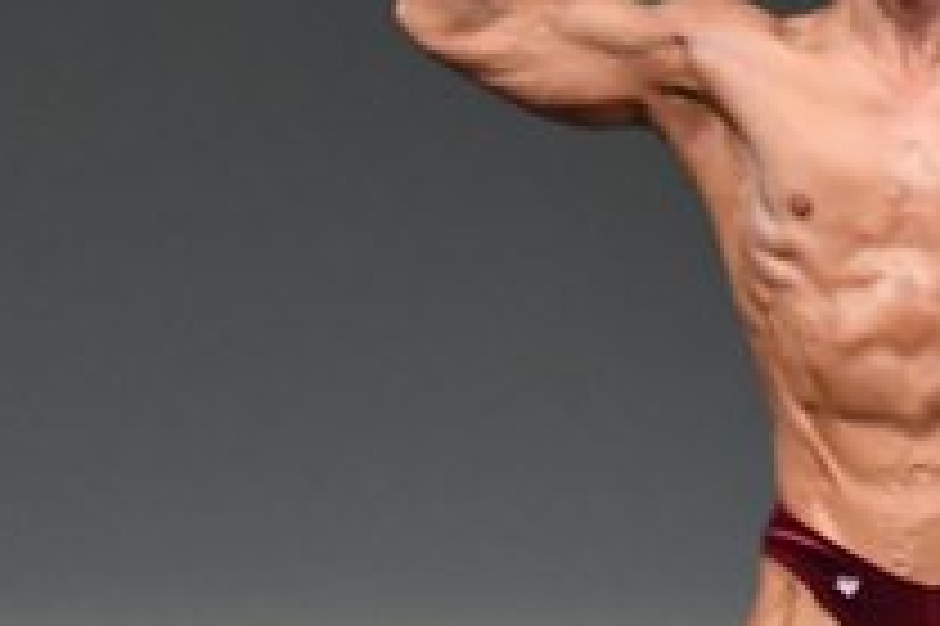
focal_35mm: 1170
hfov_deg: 1.8
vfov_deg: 1.2
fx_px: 30525
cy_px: 653
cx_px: 965
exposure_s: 1/400
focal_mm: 210
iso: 4000
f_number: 5.6
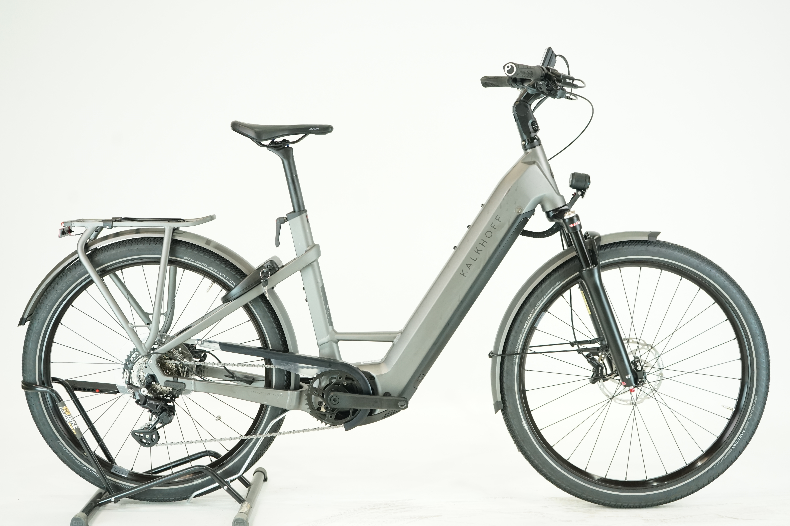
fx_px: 1075
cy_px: 263
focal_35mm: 49
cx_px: 395
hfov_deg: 40.3
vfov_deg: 27.5
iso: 2000
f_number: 4.5
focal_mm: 49
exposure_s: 1/200
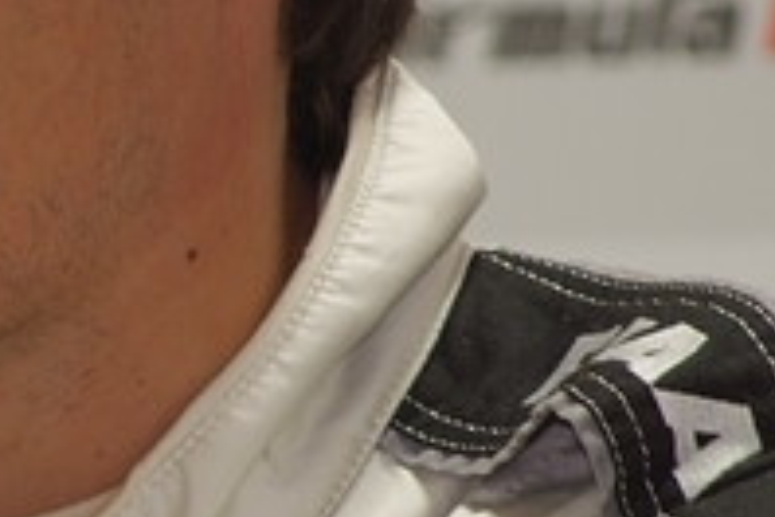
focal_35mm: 1089
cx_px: -260
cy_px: 118
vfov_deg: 1.3
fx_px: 23442
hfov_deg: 1.9
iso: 800
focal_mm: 200
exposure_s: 1/45
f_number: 8
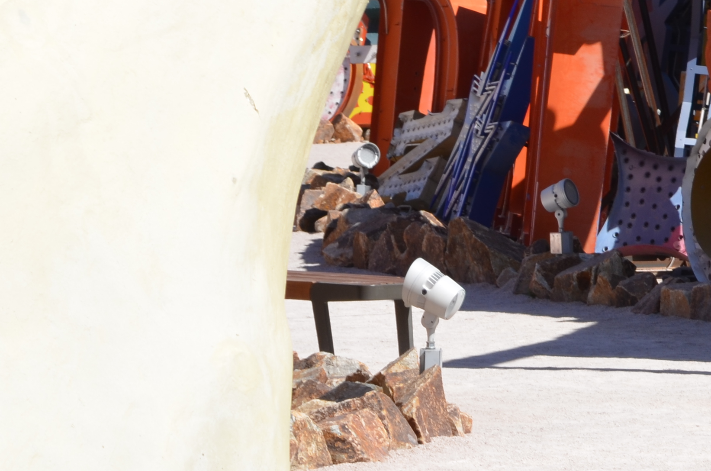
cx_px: 966
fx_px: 4878
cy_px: -39
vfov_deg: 5.5
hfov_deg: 8.2
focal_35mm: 248
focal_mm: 55
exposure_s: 1/200
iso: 100
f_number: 10
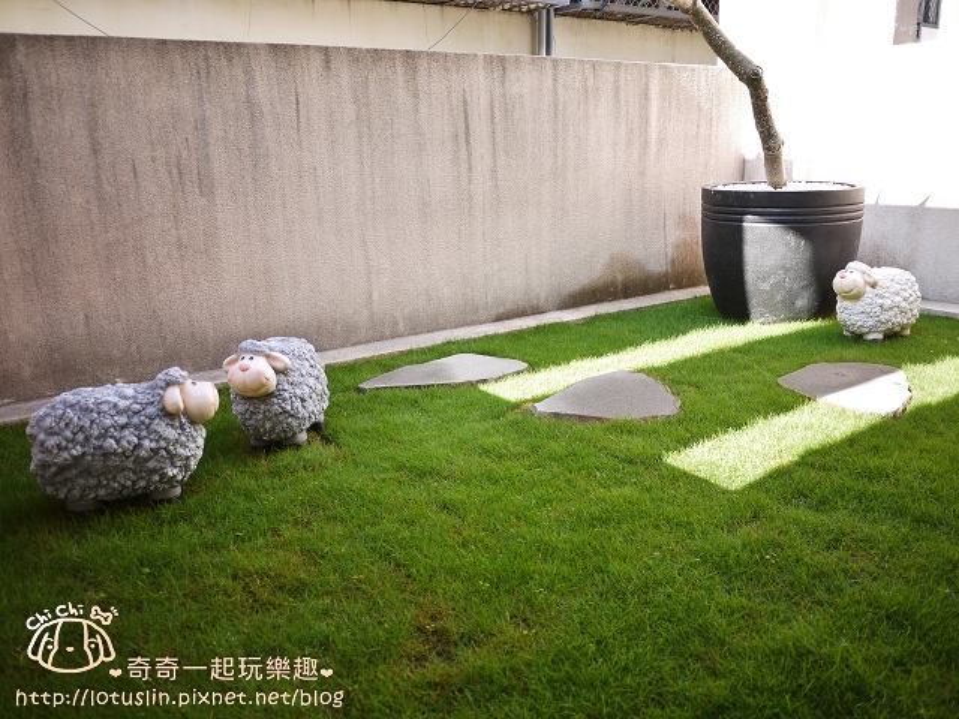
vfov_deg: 49.7
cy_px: 360
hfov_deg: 63.4
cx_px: 480
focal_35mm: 28
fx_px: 776
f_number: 2.5
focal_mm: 14
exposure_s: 1/200
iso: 100
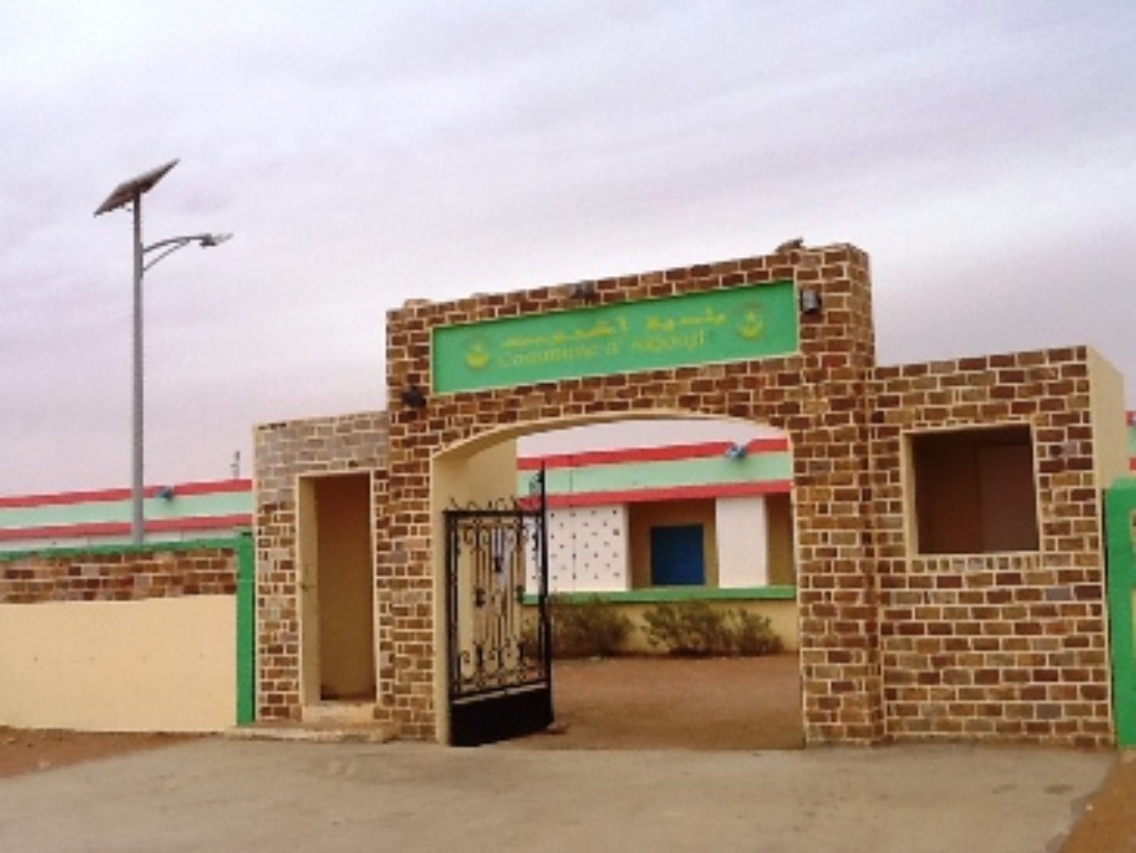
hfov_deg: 42.9
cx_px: 568
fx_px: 1444
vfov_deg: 32.9
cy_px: 426
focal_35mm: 44
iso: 40
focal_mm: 2.03
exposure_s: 1/1486
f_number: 2.4
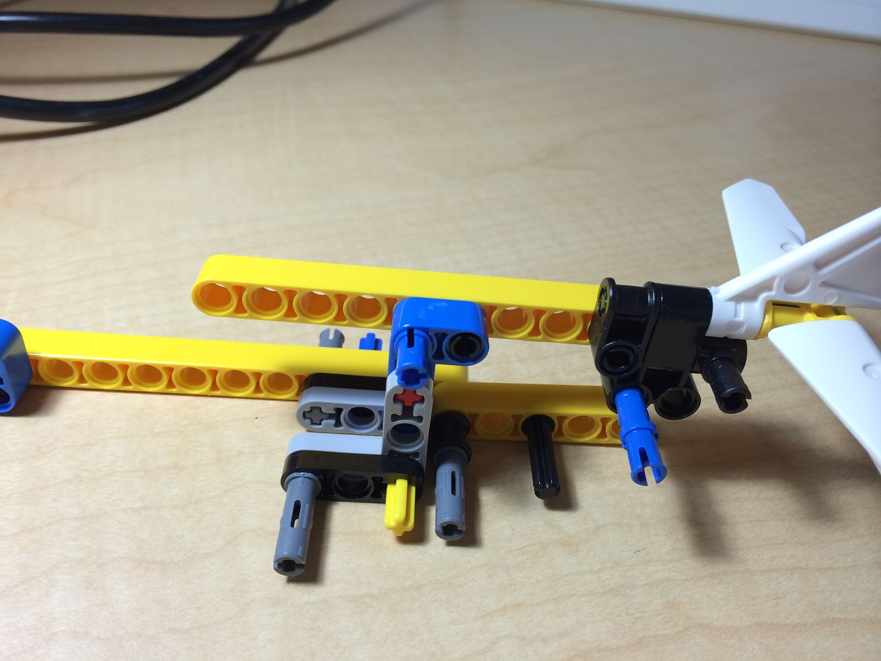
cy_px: 330
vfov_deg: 46.8
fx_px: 763
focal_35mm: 30
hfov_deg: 60.0
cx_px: 440
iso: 40
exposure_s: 1/40
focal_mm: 4.12
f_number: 2.2
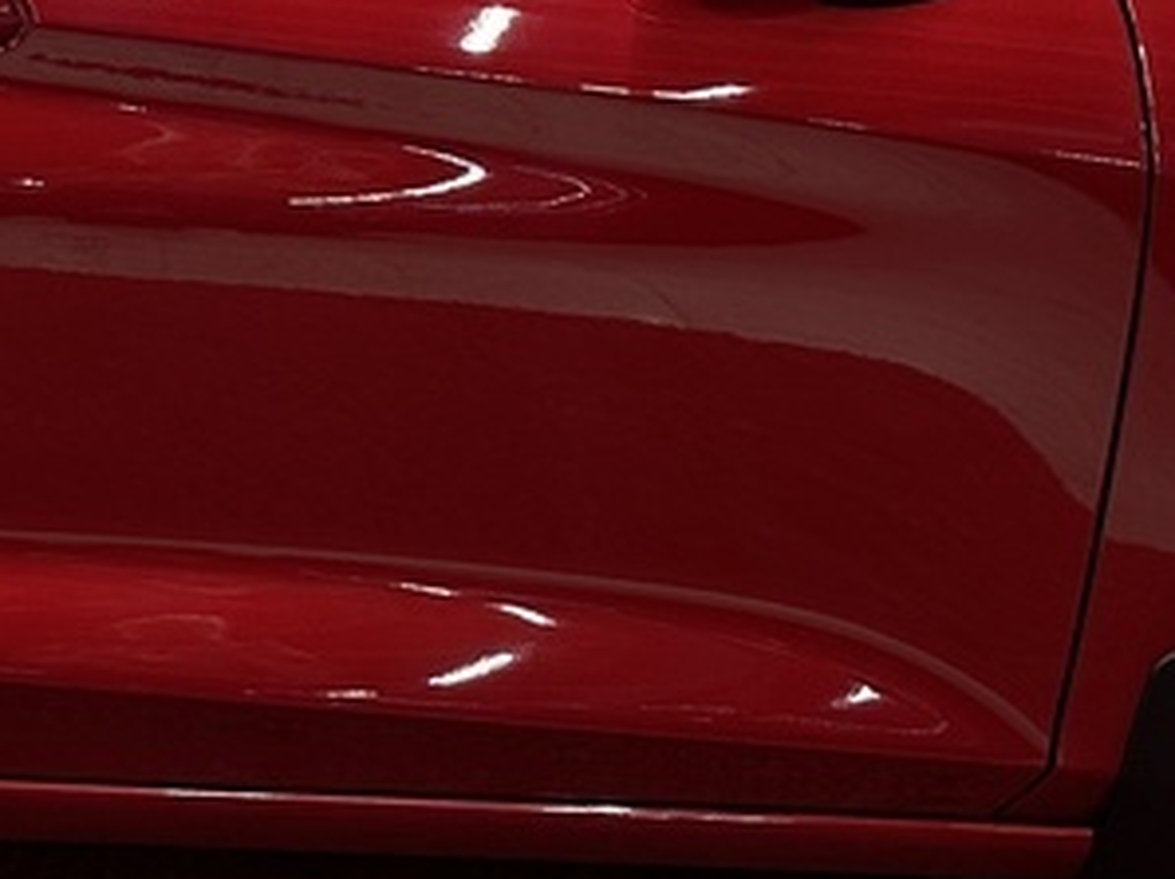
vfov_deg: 12.7
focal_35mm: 116
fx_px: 3934
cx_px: 47
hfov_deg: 16.7
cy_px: 158
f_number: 1.78
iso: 125
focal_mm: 6.86
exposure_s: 1/100
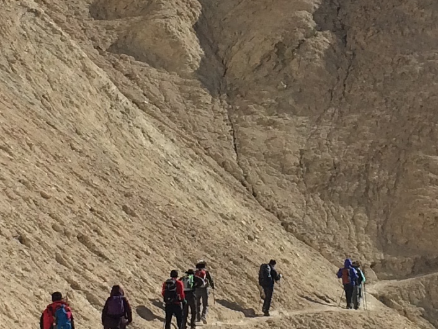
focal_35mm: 134
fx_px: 1696
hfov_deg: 14.7
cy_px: 109
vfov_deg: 11.1
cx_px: 308
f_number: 2.2
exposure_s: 1/4115
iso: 32
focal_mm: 4.15
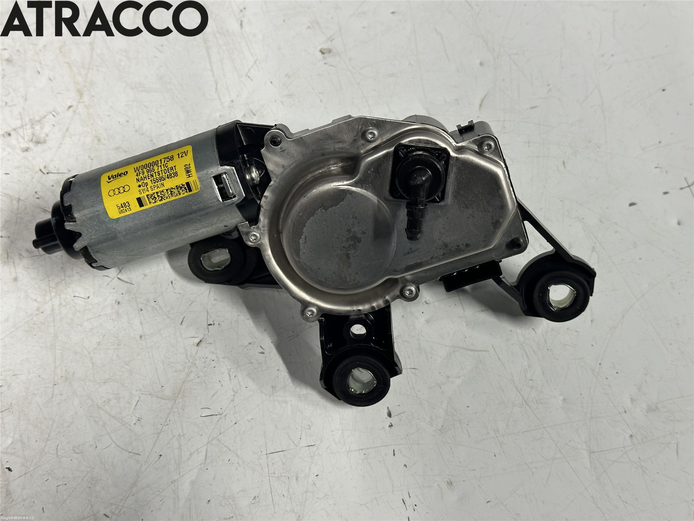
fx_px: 962
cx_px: 347
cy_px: 260
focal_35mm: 48
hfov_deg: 39.7
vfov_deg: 30.3
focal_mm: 6.86
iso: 125
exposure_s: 1/50
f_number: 1.78
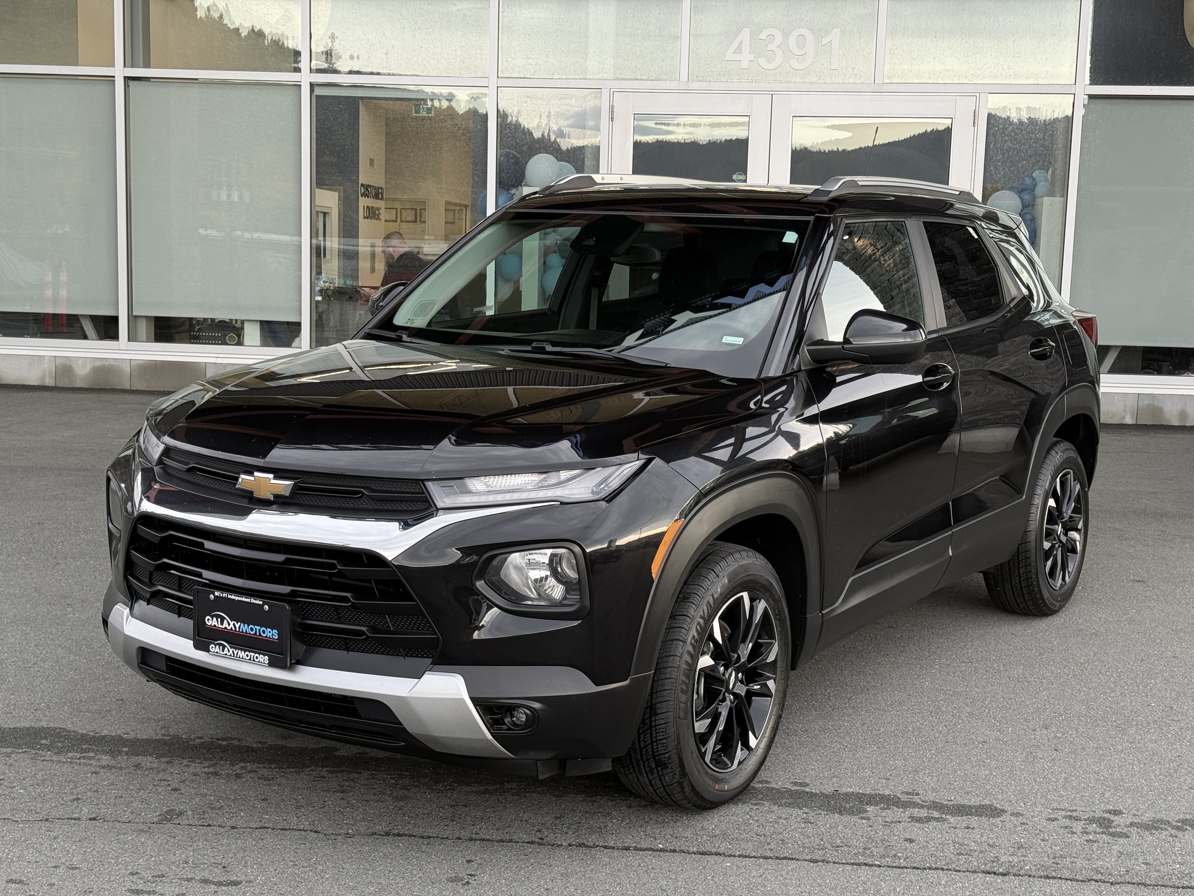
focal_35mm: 48
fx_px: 1656
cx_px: 597
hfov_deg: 39.7
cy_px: 448
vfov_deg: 30.3
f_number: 1.78
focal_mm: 6.76
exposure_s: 1/141
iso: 50
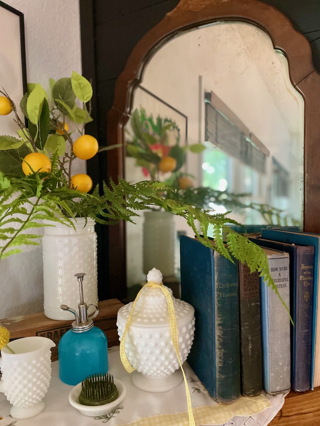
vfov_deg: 67.3
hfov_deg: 53.1
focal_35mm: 26
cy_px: 213
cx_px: 160
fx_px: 320
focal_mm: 4.2
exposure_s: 1/30
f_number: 1.6
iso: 640
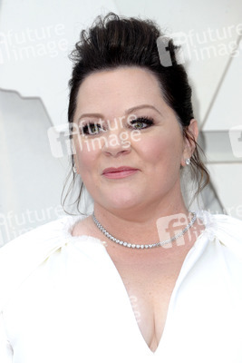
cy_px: 182
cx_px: 121
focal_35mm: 250
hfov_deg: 5.5
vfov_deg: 8.2
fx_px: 2518
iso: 800
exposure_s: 1/250
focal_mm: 250
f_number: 8
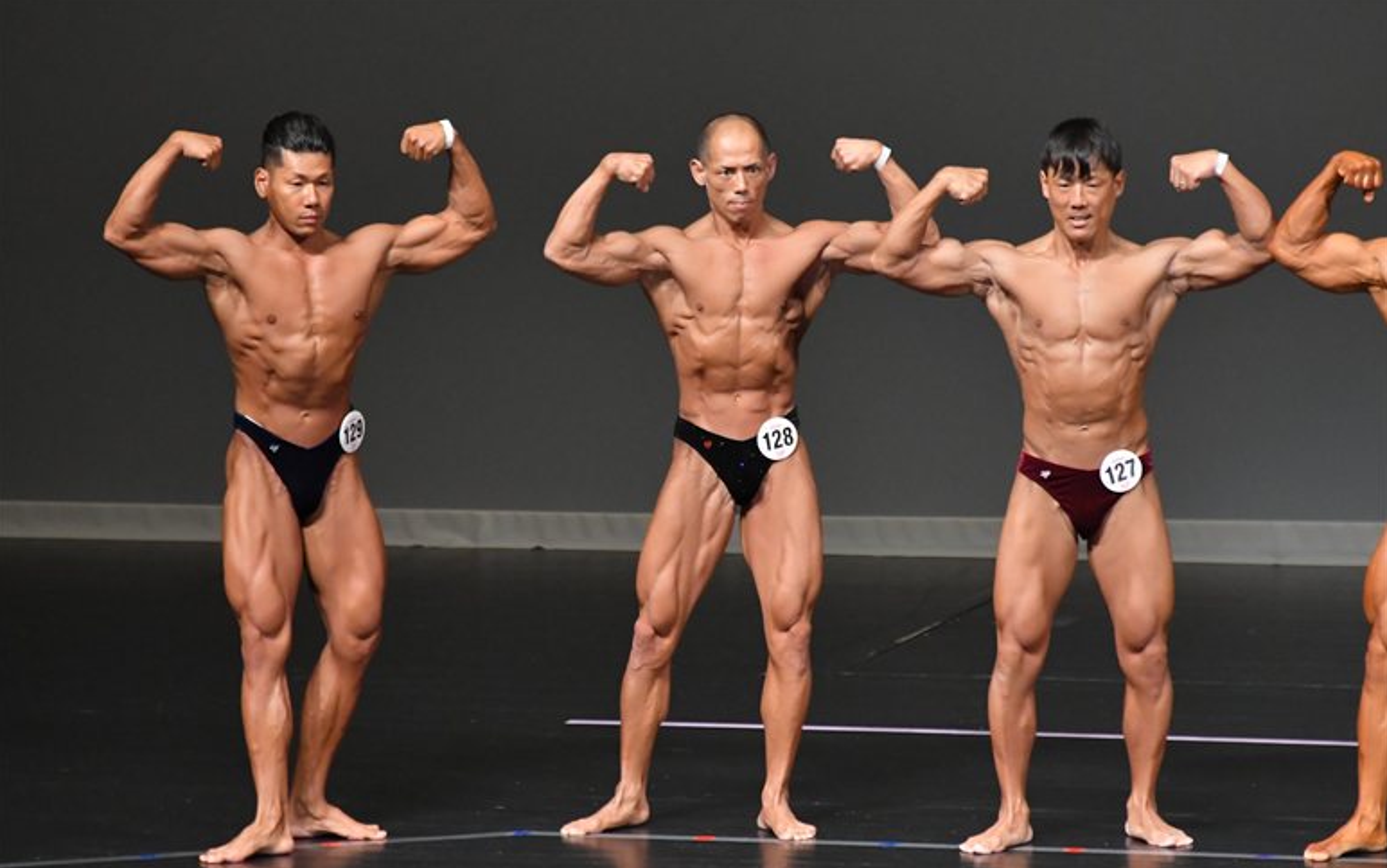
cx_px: 693
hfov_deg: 6.5
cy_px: 455
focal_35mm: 322
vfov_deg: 4.1
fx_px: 12175
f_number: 5.6
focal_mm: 210
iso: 5000
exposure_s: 1/400
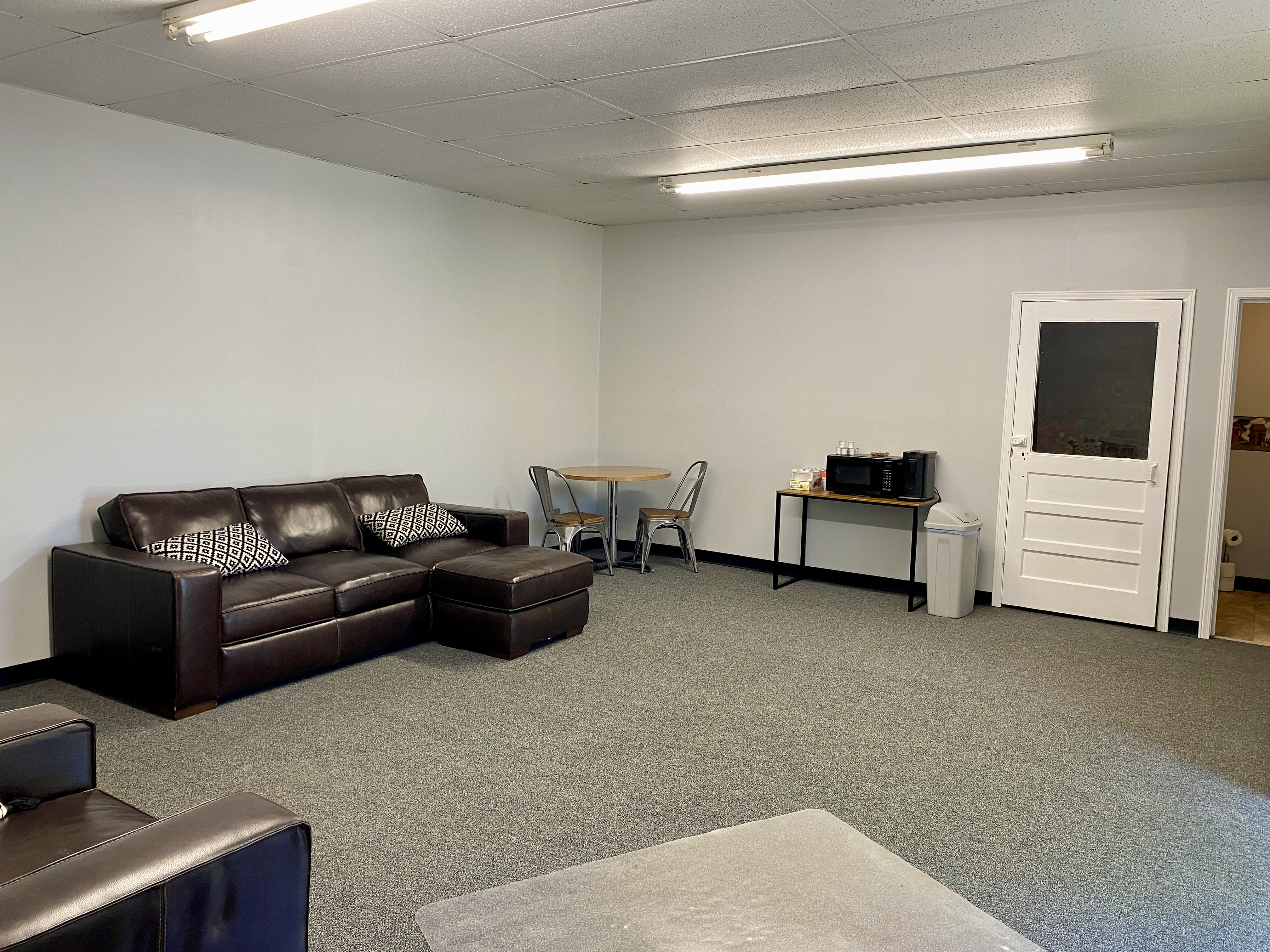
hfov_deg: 67.3
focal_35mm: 26
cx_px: 635
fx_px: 954
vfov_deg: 53.1
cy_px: 476
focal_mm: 4.25
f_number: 1.8
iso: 80
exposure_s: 1/60
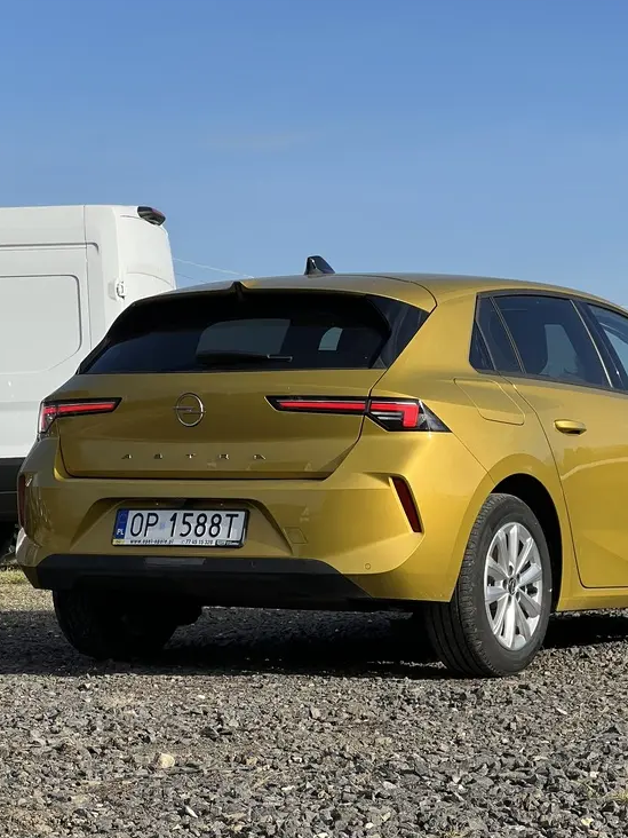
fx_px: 2564
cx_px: 411
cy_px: 358
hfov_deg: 13.9
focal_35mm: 106
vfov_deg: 18.5
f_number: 2.8
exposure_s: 1/673
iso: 32
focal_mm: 9
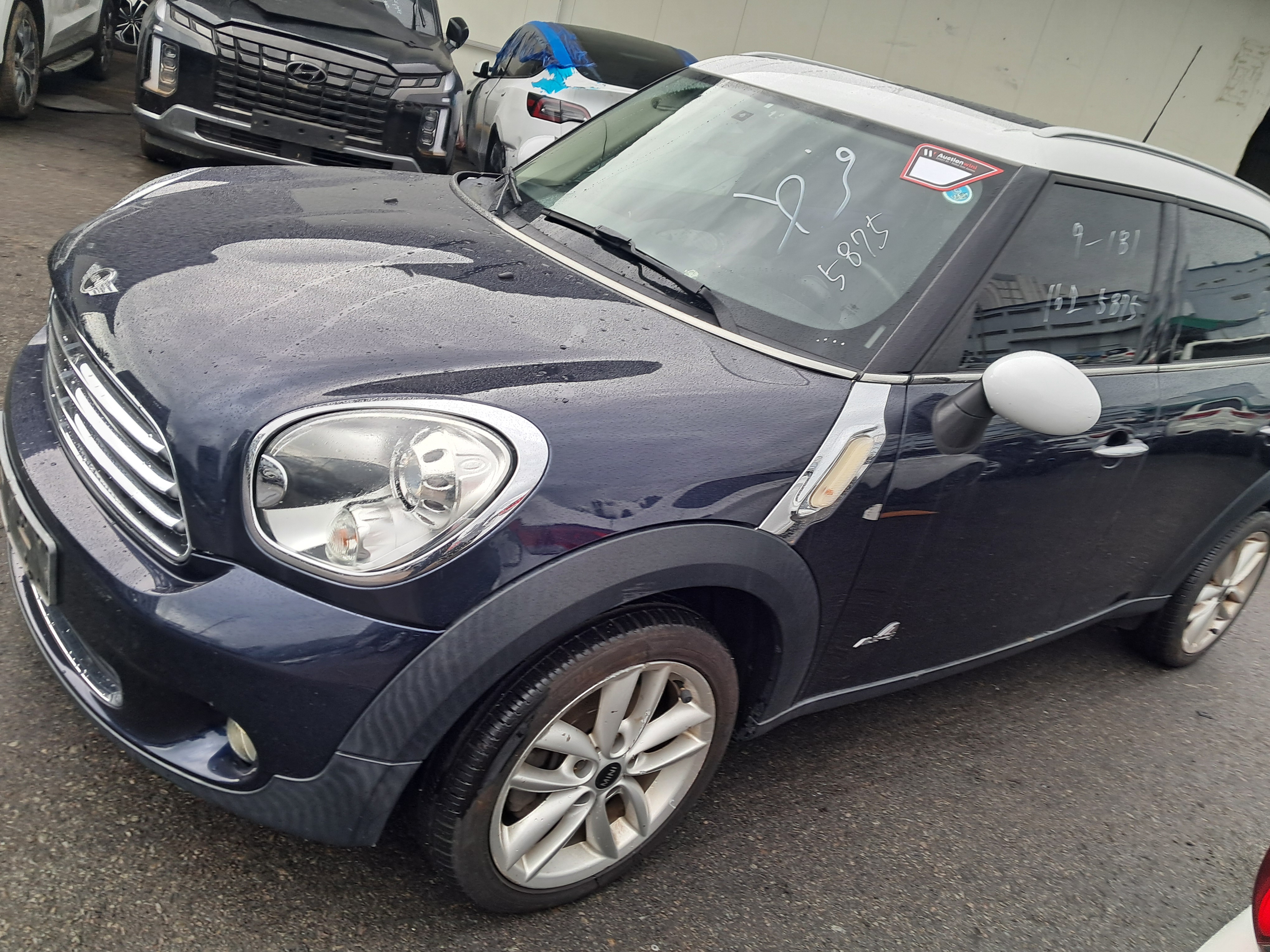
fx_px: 991
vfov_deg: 51.4
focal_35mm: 27
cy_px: 476
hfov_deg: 65.3
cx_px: 635
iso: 50
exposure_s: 1/120
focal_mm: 4
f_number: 1.8
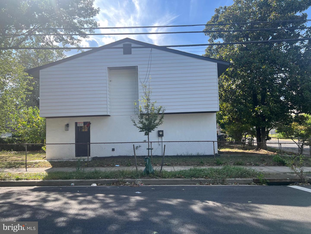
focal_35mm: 26
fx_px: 234
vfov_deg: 53.1
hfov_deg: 67.3
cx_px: 156
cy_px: 117
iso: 50
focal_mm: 5.7
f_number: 1.5
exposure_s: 1/1209
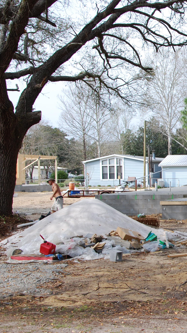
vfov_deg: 35.0
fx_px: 527
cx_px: 247
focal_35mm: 60
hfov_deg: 18.6
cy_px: 169
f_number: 6.3
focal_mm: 25
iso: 100
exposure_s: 1/160
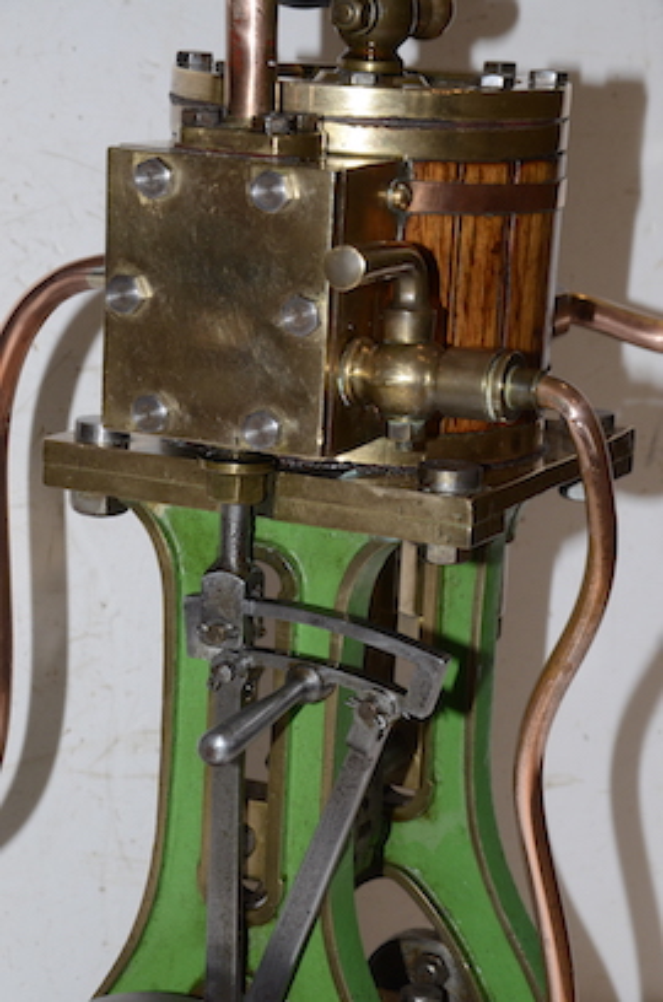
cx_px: 332
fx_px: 2915
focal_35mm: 105
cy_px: 501
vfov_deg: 19.5
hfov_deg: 13.0
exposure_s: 1/60
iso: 800
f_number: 13
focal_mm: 70
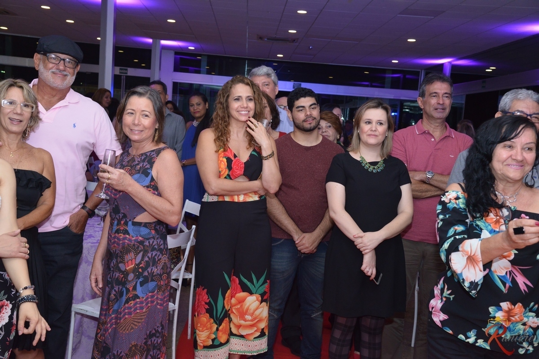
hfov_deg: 42.7
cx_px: 270
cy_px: 180
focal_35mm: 46
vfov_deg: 29.3
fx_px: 689
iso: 3200
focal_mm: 46
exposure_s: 1/160
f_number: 6.3
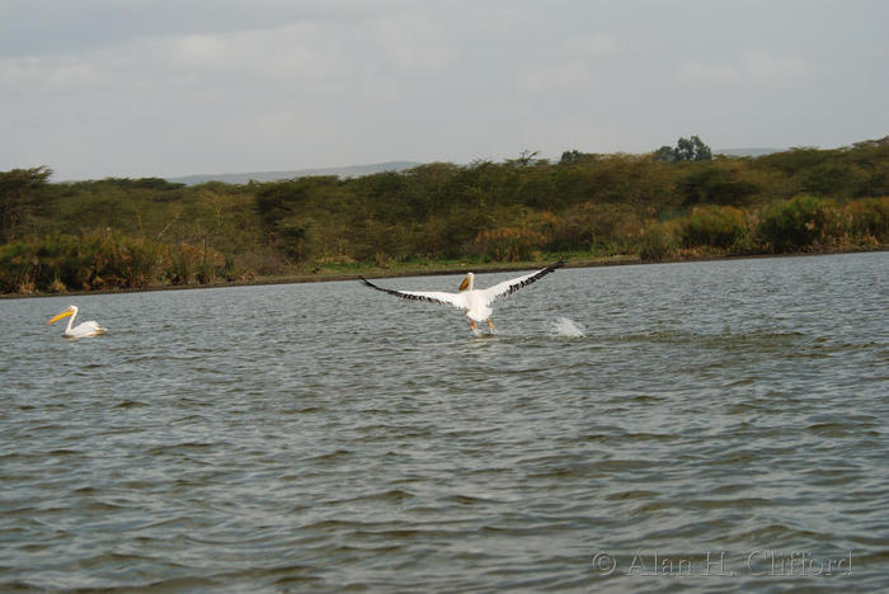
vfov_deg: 11.4
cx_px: 444
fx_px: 2966
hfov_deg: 17.0
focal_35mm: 120
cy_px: 297
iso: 100
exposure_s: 1/640
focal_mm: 80
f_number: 6.3
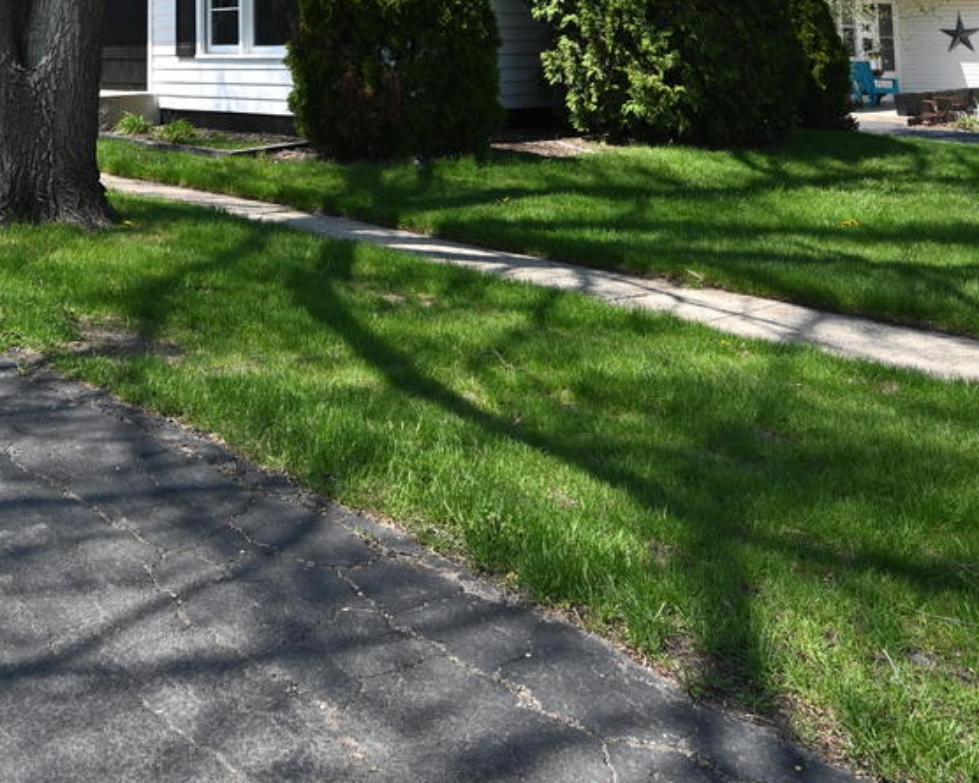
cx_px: 259
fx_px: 1188
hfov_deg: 43.5
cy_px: -56
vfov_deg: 32.5
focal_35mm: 41
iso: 640
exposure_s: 1/1600
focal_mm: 15
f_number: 5.6
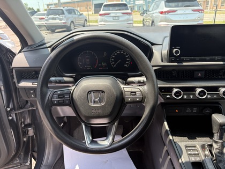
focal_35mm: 26
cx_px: 112
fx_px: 169
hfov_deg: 67.3
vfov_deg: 53.1
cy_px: 84
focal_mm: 5.96
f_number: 1.6
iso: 64
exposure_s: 1/343
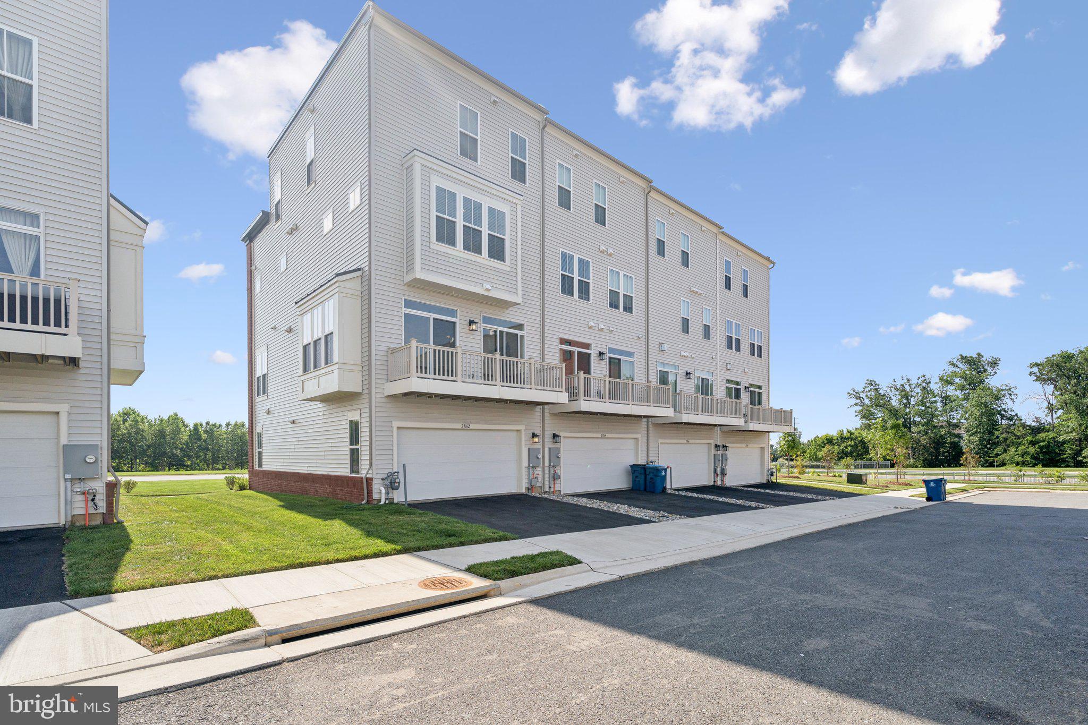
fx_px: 483
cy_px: 362
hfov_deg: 96.7
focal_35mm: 16
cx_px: 544
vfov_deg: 73.7
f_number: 6.3
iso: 200
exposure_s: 1/1000
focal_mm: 16
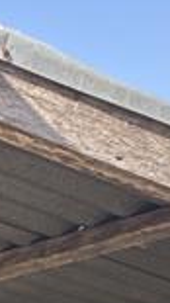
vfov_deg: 15.3
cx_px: -568
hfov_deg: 7.1
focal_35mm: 113
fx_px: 907
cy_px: 602
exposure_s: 1/343
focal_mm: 2.22
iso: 64
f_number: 2.2
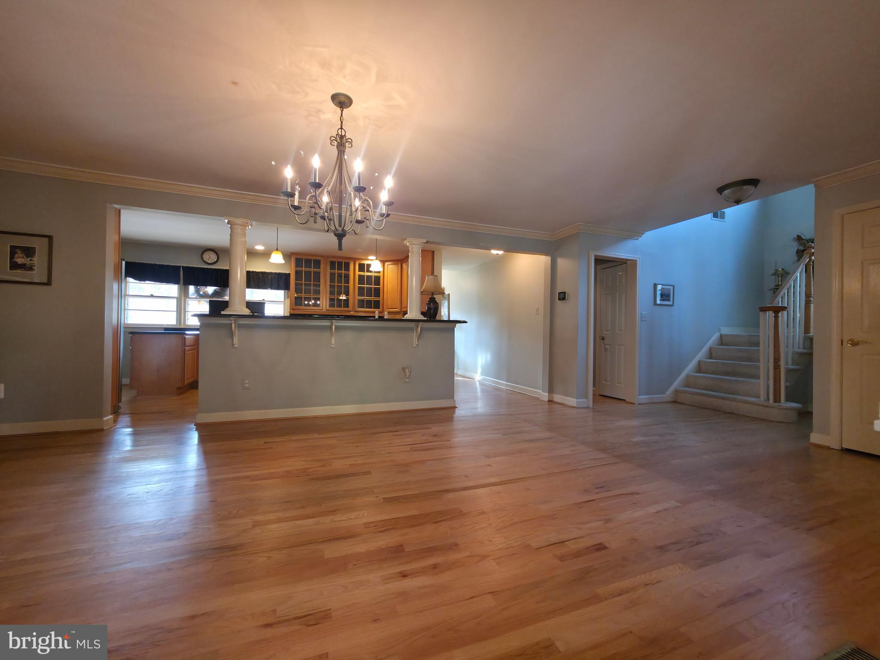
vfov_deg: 89.9
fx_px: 330
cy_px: 330
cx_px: 440
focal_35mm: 13
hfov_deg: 106.2
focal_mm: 2.2
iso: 100
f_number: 1.9
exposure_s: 1/40
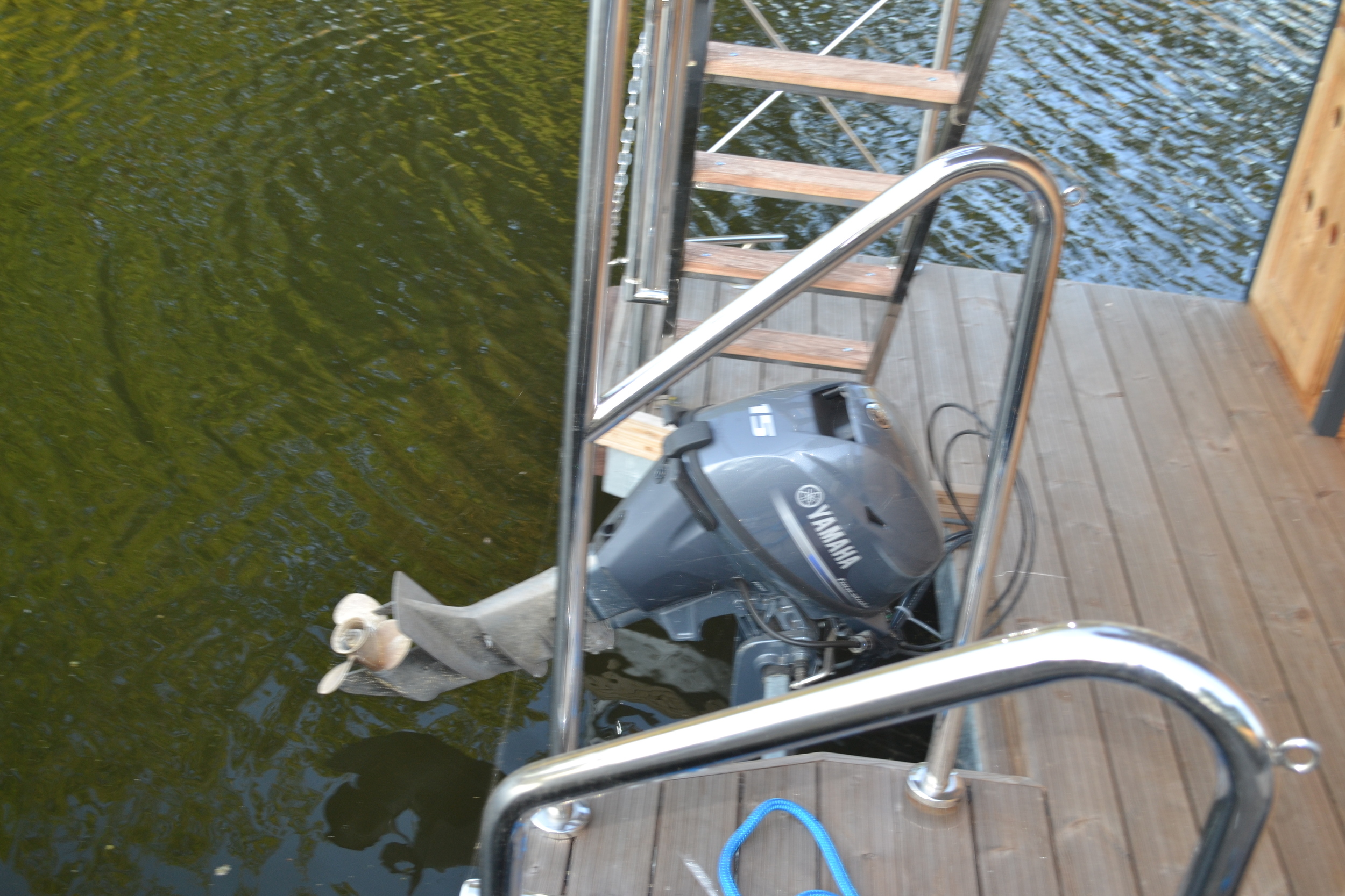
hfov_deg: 49.6
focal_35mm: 39
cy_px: 448
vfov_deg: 34.2
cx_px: 672
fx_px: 1457
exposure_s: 1/125
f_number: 4.2
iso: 280
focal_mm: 26
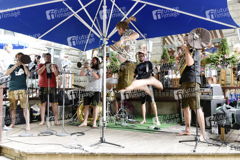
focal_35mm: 30
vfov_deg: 43.5
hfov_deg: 62.0
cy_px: 80
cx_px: 120
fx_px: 200
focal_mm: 30
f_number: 6.3
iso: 1250
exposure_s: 1/80
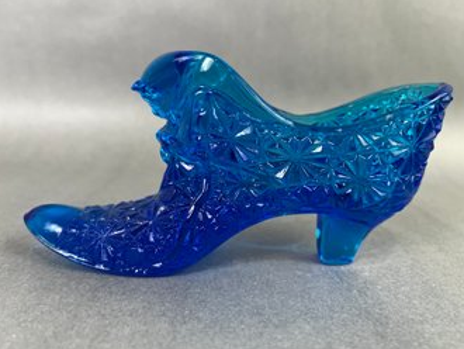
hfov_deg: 65.3
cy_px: 175
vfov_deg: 51.4
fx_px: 362
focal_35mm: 27
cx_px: 236
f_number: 1.6
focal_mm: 5.1
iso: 50
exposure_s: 1/120
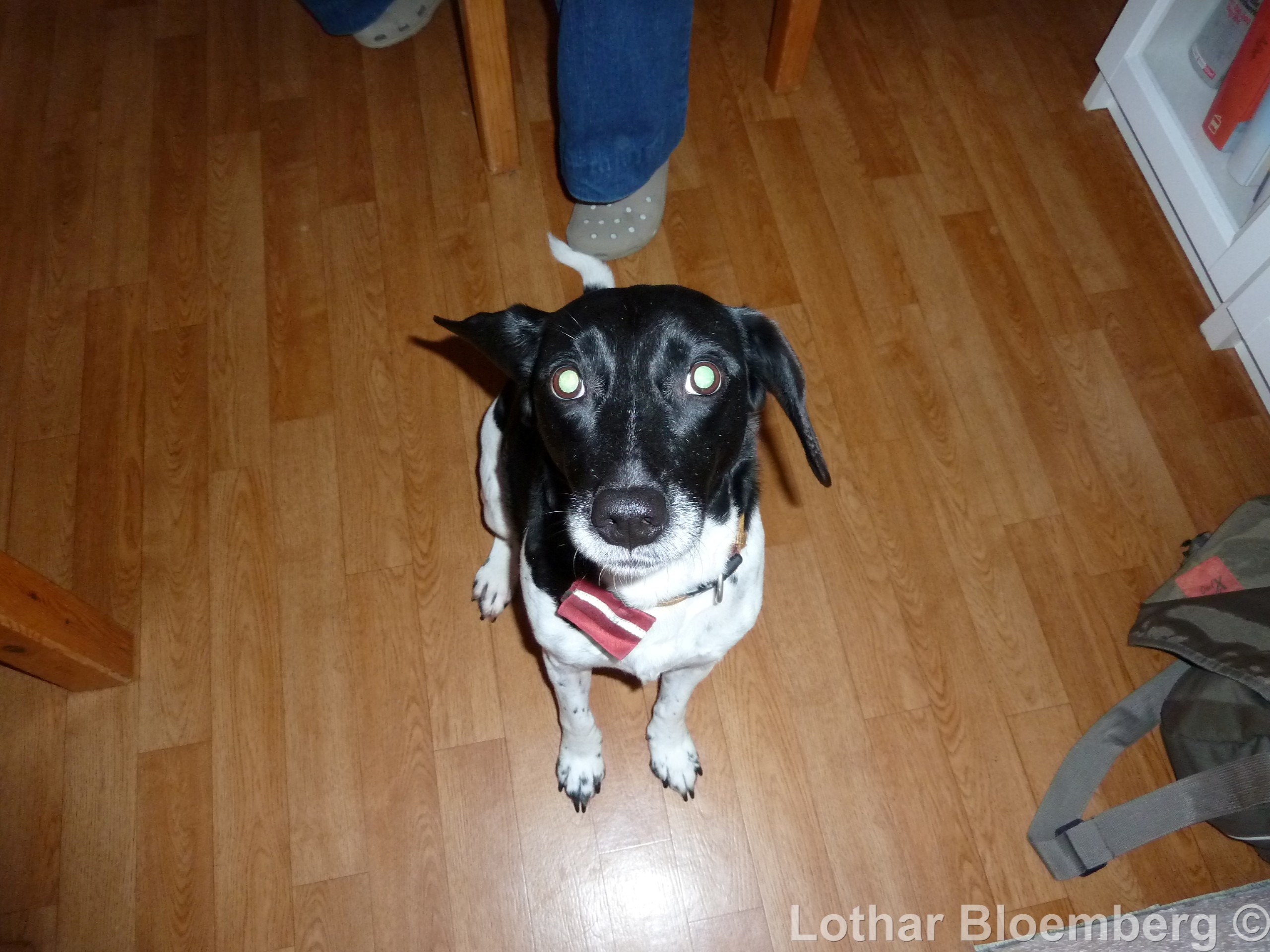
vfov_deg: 54.9
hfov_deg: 69.4
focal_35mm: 25
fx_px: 917
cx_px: 635
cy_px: 476
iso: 320
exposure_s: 1/8
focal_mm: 4.1
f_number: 3.3
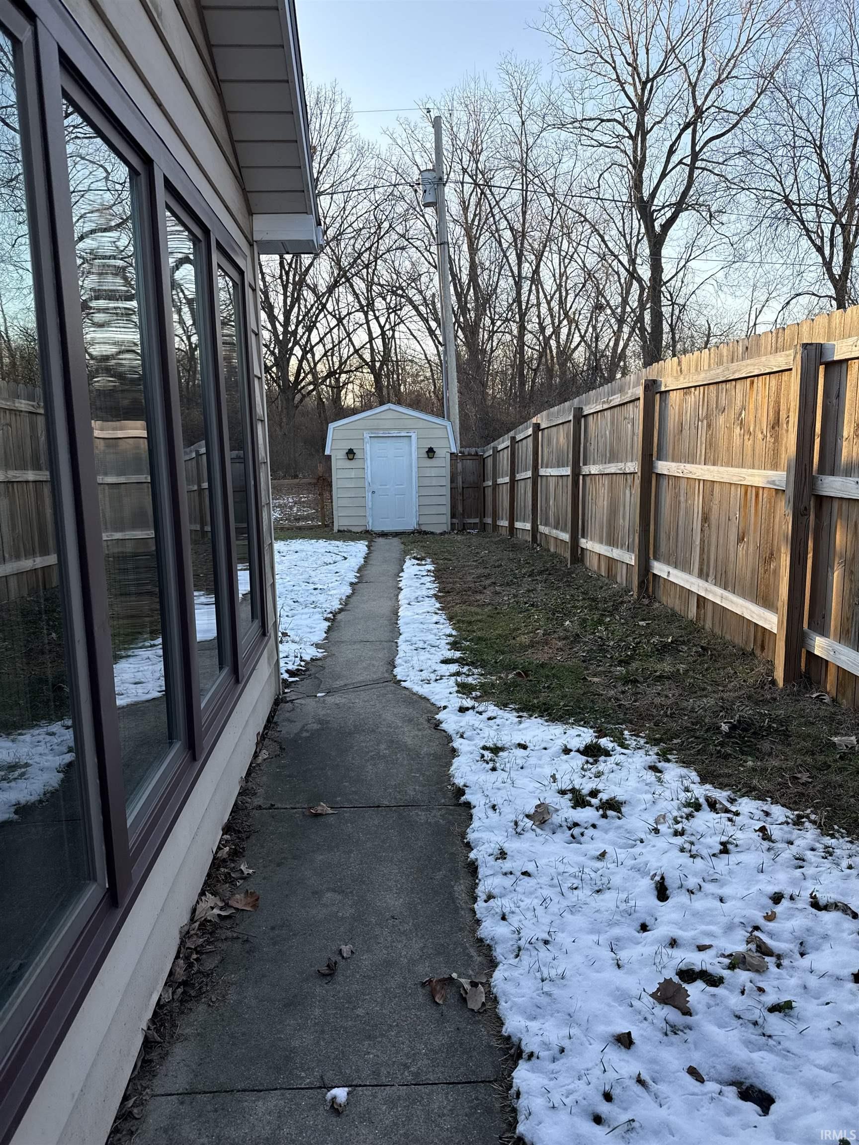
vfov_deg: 71.6
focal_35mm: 24
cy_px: 572
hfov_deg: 56.8
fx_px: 794
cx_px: 430
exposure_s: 1/796
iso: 100
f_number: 1.78
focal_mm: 6.76
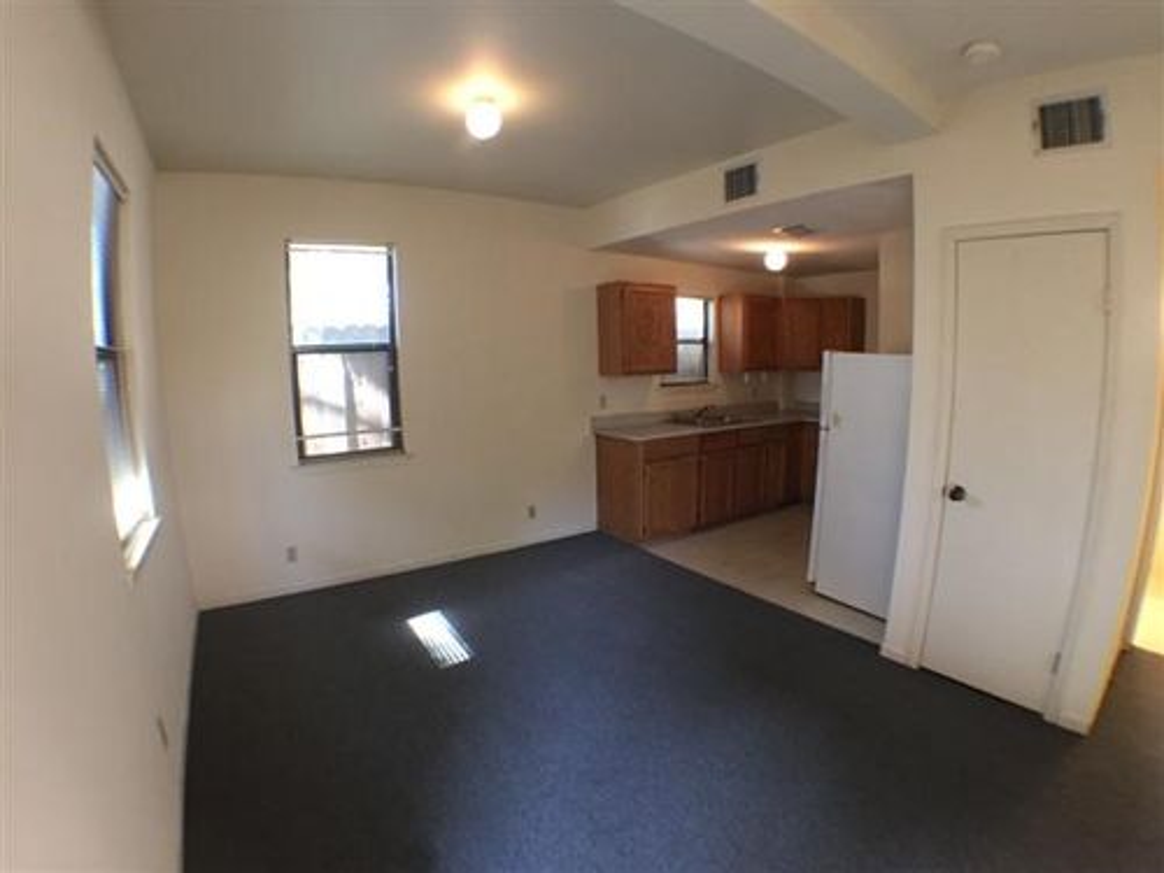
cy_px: 436
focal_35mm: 29
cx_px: 582
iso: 200
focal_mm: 4.15
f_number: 2.2
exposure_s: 1/30
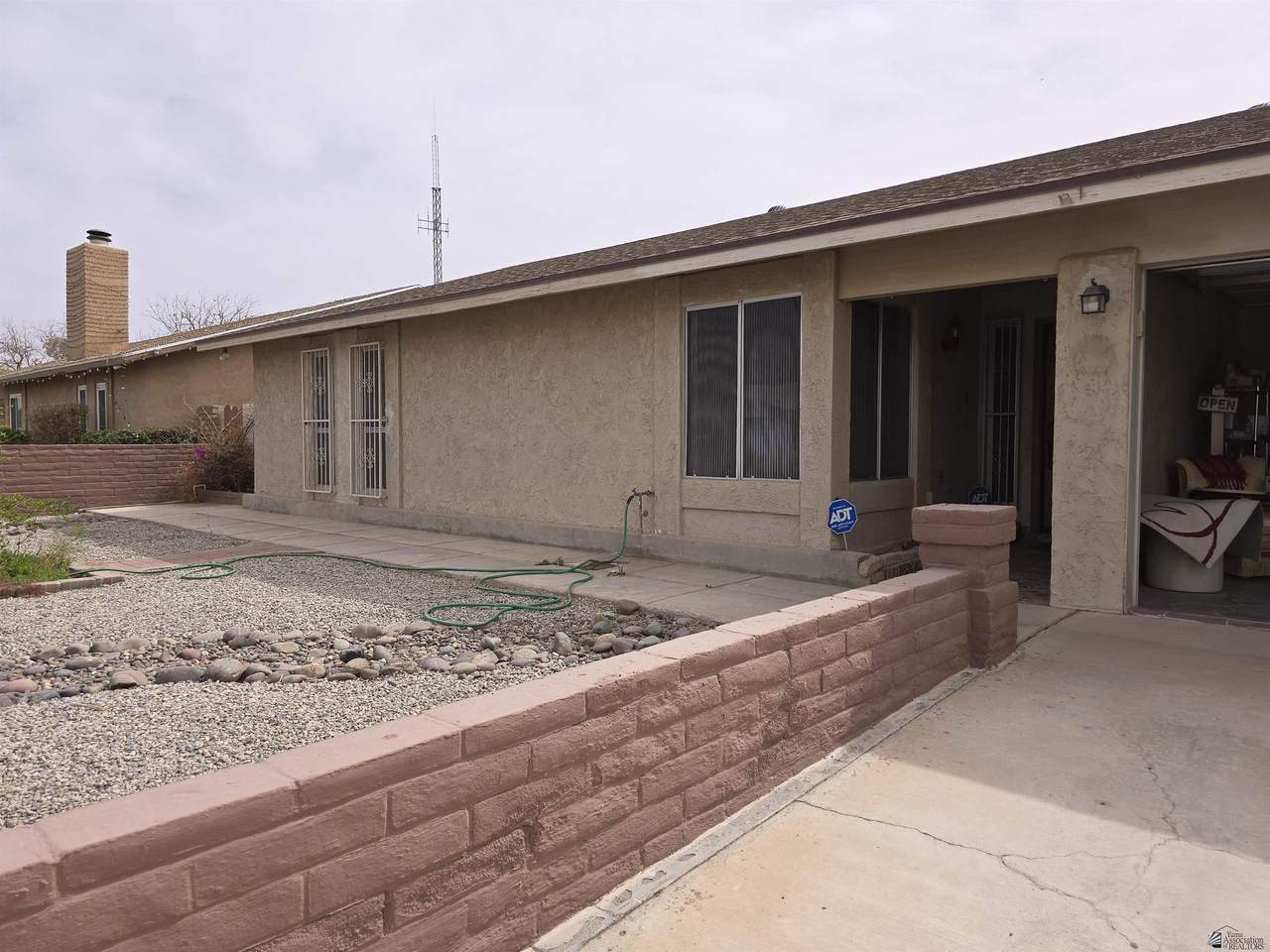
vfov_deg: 58.9
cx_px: 635
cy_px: 476
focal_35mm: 23
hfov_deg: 73.9
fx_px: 844
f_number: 1.7
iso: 12
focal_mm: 6.3
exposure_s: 1/786
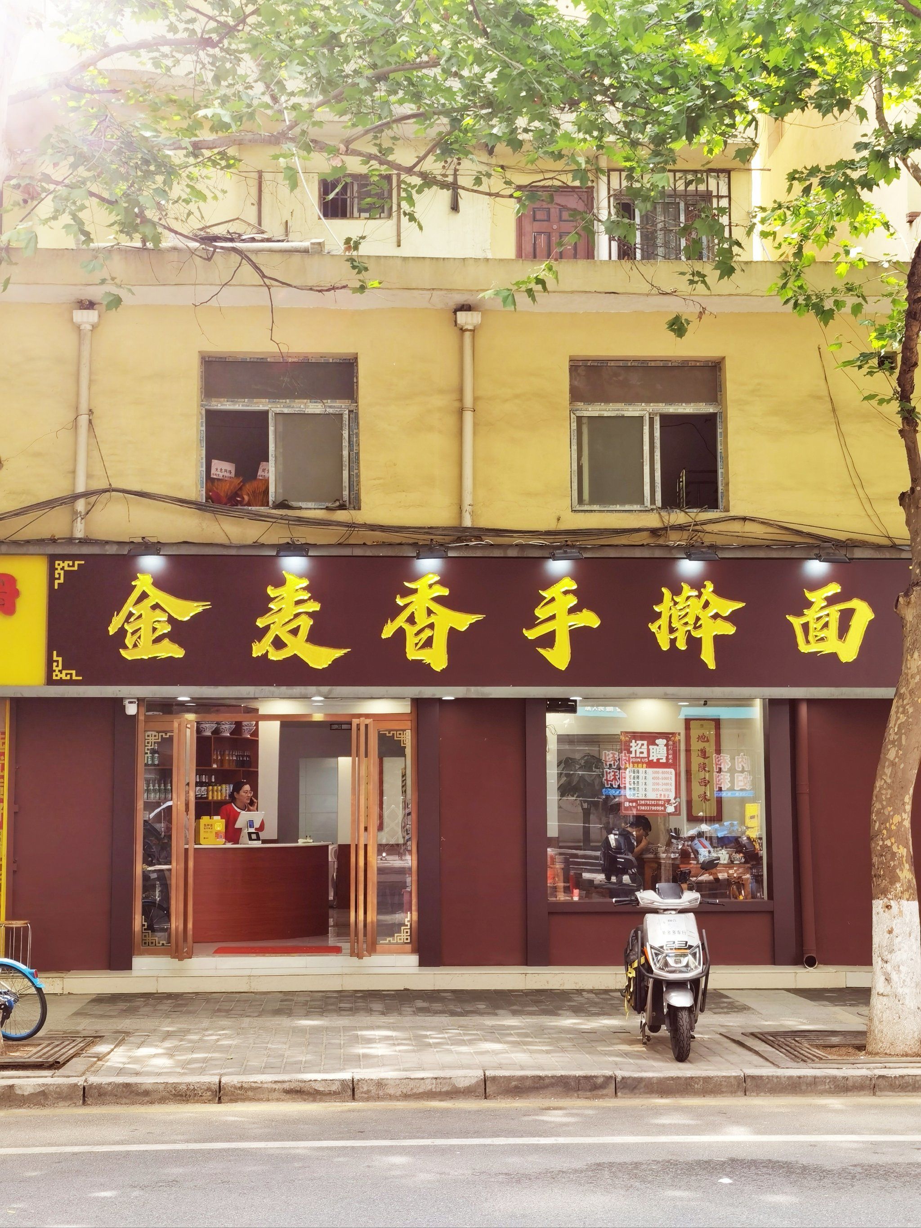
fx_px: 1845
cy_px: 614
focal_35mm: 52
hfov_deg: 28.0
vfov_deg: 36.8
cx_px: 460
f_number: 1.9
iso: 50
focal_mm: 6.71
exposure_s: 1/250
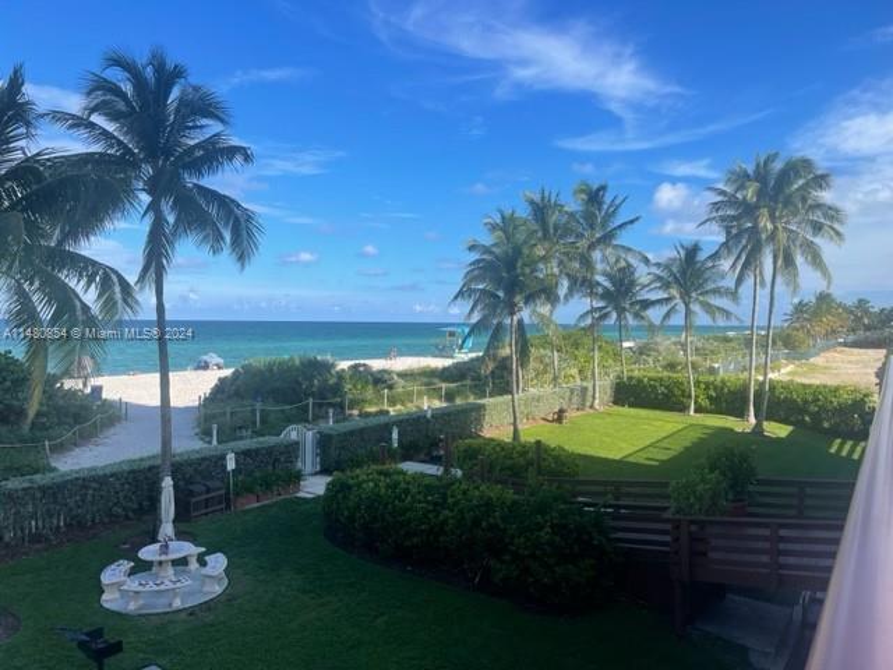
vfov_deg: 53.1
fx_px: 671
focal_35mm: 26
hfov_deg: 67.3
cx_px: 446
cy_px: 335
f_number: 1.6
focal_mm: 5.1
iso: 32
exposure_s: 1/2433
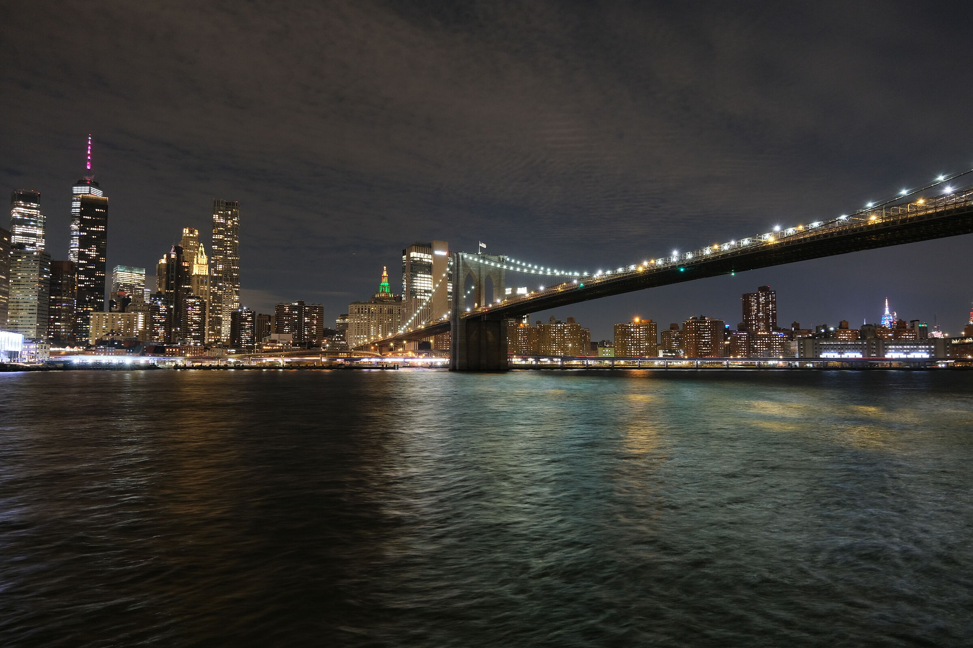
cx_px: 486
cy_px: 324
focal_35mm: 24
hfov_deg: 73.7
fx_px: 649
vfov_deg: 53.1
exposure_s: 1
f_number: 4
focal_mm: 16
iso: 800
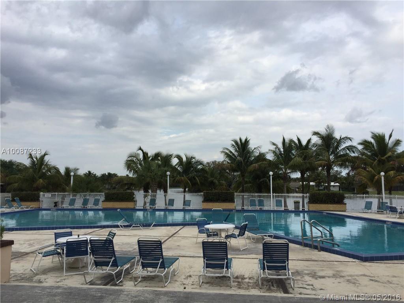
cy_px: 152
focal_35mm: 29
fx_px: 338
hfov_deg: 61.7
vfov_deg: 48.2
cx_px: 202
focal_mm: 4.15
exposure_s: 1/2326
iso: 32
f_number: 2.2
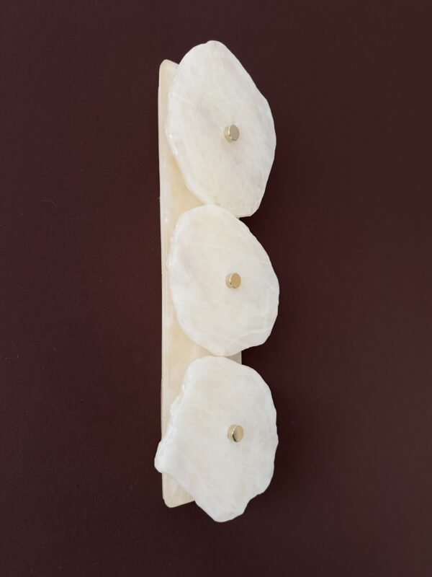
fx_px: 399
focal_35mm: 24
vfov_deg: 71.6
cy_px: 288
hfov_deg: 56.8
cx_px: 216
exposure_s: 1/100
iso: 250
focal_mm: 6.86
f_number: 1.78
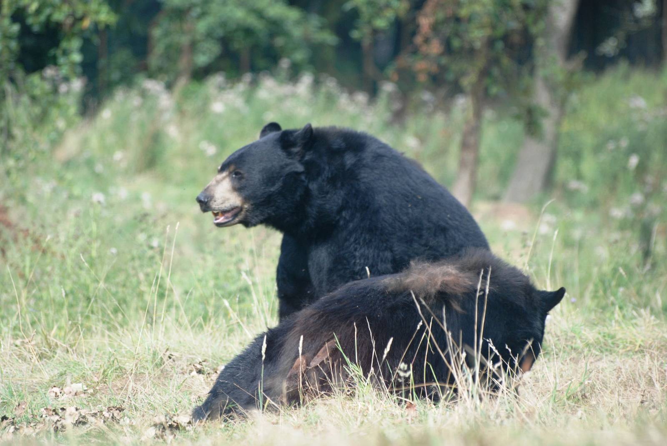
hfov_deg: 6.2
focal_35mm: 330
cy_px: 223
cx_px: 334
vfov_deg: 4.2
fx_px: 6121
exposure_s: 1/320
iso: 400
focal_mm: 220
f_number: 5.3
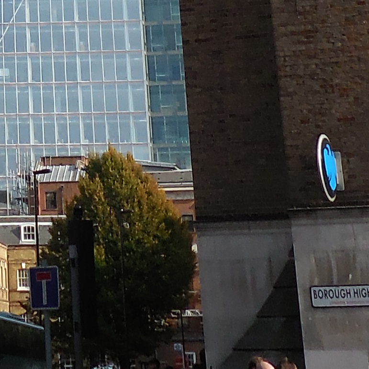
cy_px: -383
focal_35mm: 132
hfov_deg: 12.8
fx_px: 1592
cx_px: -92
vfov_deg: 11.8
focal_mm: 4.5
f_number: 3.7
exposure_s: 1/1000
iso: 125
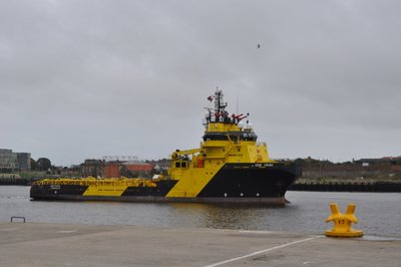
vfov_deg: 22.6
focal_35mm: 60
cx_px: 200
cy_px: 134
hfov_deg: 33.4
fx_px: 668
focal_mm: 40
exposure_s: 1/250
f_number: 8
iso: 200
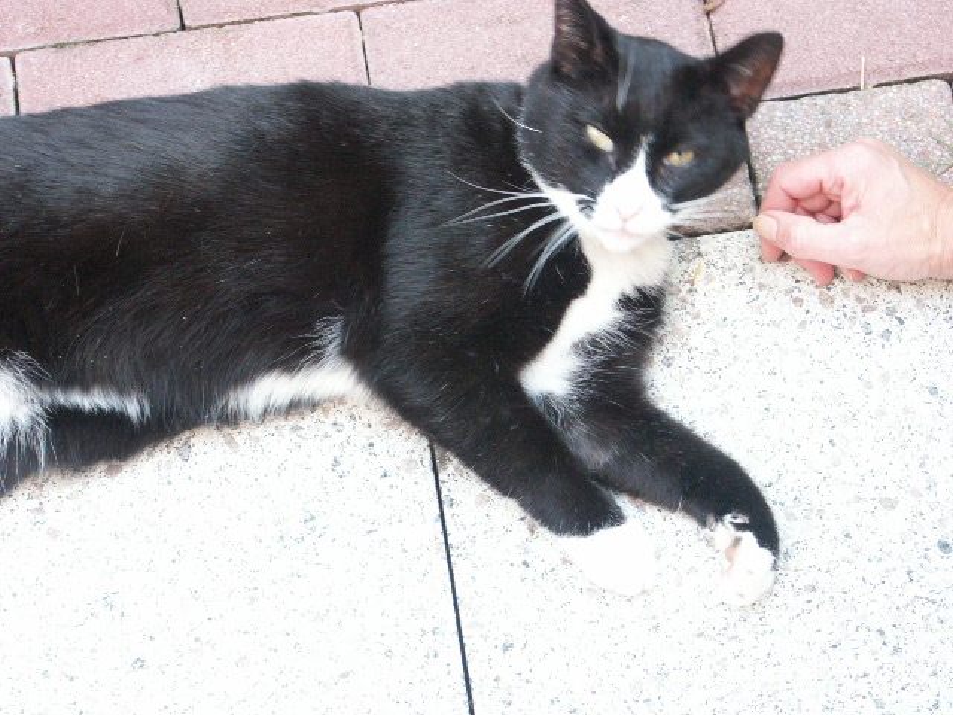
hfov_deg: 19.3
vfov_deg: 14.5
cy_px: 358
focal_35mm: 102
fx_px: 2808
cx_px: 476
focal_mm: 25.36
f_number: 3.5
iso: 200
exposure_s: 1/30
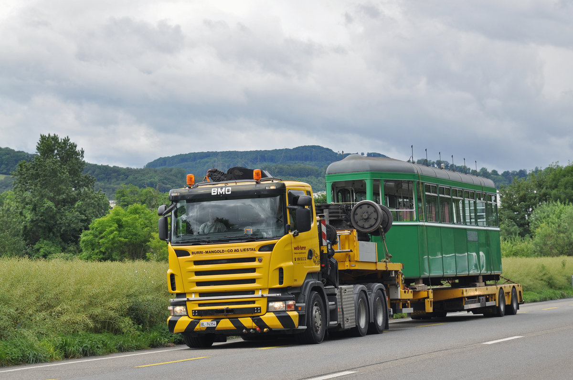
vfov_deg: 13.0
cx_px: 286
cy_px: 190
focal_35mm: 105
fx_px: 1669
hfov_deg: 19.5
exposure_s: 1/800
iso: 200
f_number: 5
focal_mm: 70
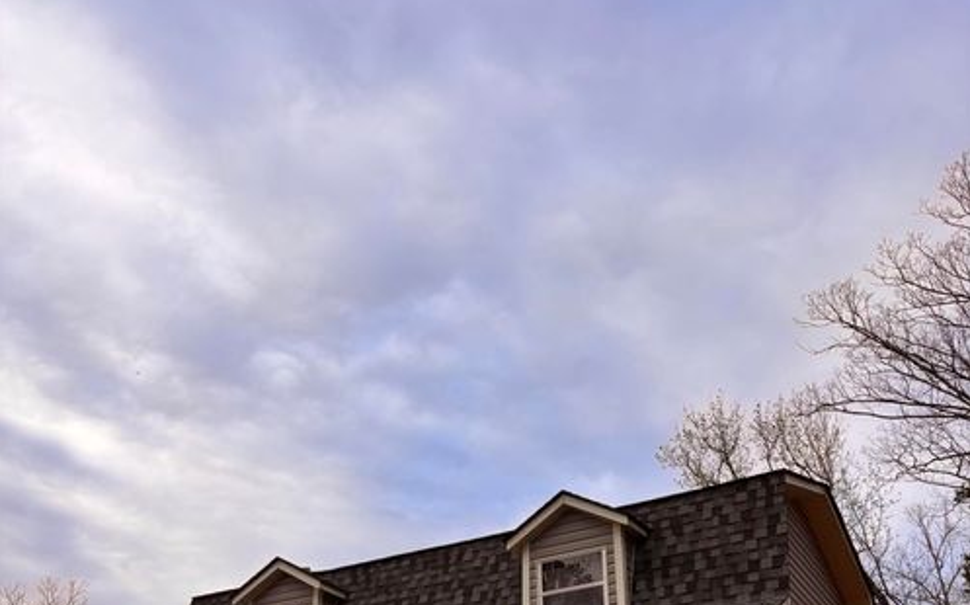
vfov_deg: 32.8
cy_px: 534
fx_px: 978
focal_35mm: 37
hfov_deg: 52.8
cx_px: 484
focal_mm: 5.96
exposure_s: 1/1344
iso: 50
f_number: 1.6
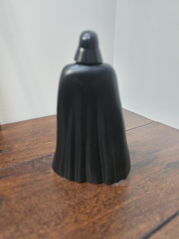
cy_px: 120
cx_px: 90
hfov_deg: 58.9
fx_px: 159
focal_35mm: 23
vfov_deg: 73.9
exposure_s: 1/60
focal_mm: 6.3
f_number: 1.7
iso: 800
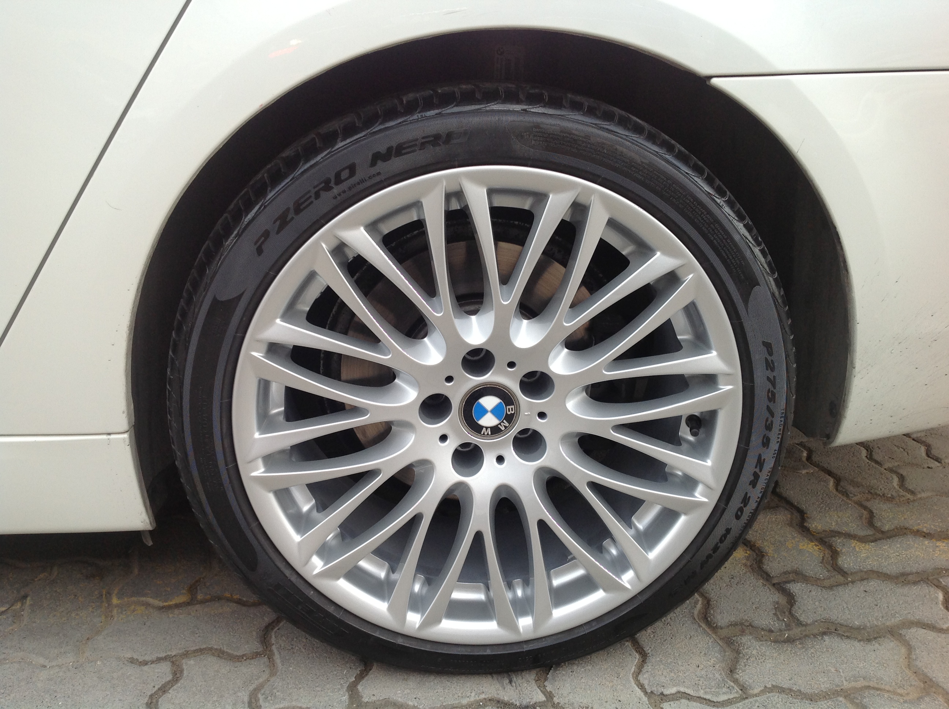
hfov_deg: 52.7
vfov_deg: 40.6
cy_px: 354
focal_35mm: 35
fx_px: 958
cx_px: 474
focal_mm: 4.28
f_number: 2.4
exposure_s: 1/147
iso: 50
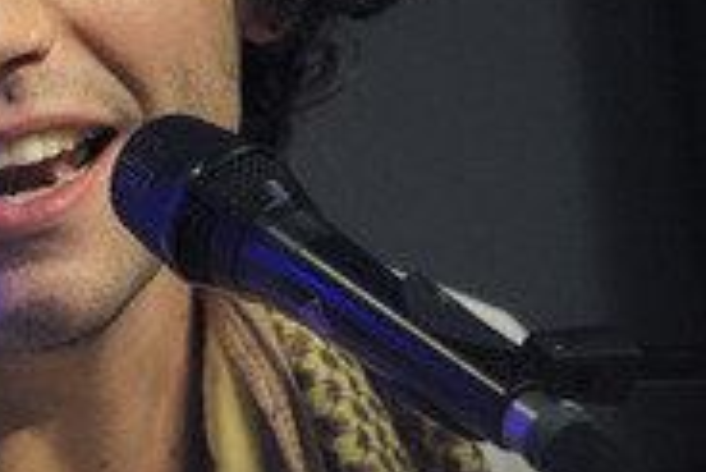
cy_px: -35
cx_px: 8
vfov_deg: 2.1
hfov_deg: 3.2
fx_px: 12585
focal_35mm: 641
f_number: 2.8
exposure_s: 1/160
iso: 1000
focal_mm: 175
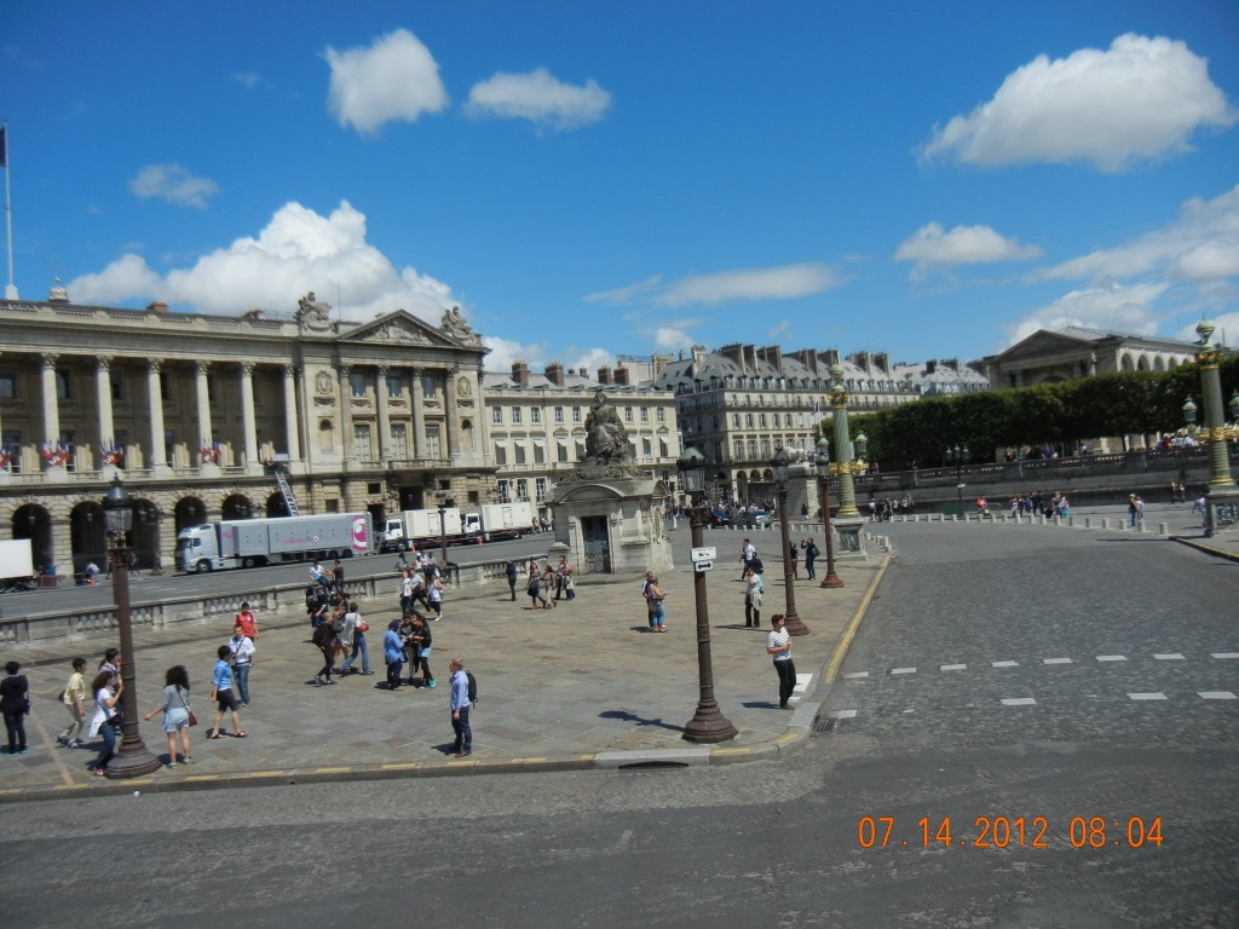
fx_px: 1074
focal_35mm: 30
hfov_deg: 60.0
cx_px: 620
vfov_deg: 46.8
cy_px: 464
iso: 160
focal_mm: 5.4
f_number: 7
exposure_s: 1/743
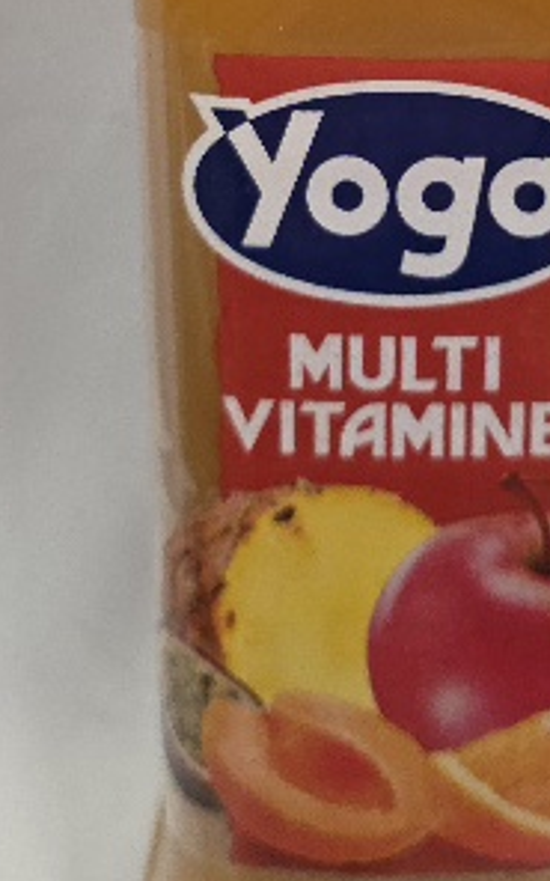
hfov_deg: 19.5
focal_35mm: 66
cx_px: 428
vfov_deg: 29.3
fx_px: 1583
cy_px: 27
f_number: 1.7
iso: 500
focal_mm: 6.3
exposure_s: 1/101
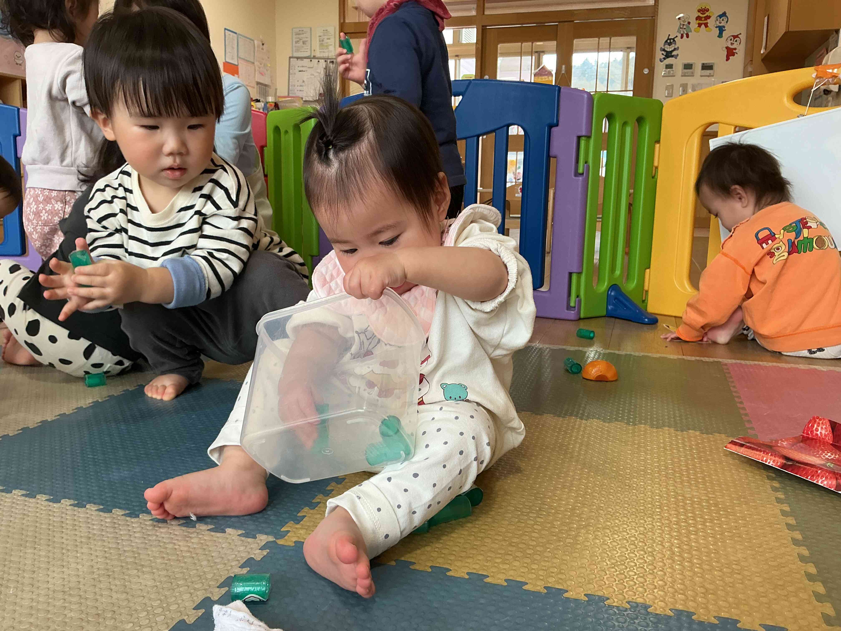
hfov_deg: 61.7
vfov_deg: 48.2
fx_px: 705
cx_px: 420
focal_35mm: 29
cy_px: 316
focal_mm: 3
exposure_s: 1/120
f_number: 1.8
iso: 50
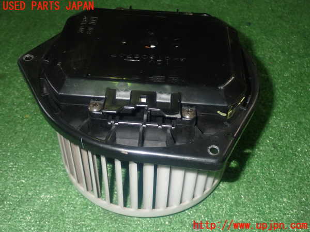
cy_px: 116
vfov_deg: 35.1
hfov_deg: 45.8
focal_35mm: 41
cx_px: 155
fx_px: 367
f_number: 8
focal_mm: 7.31
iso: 800
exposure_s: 1/40
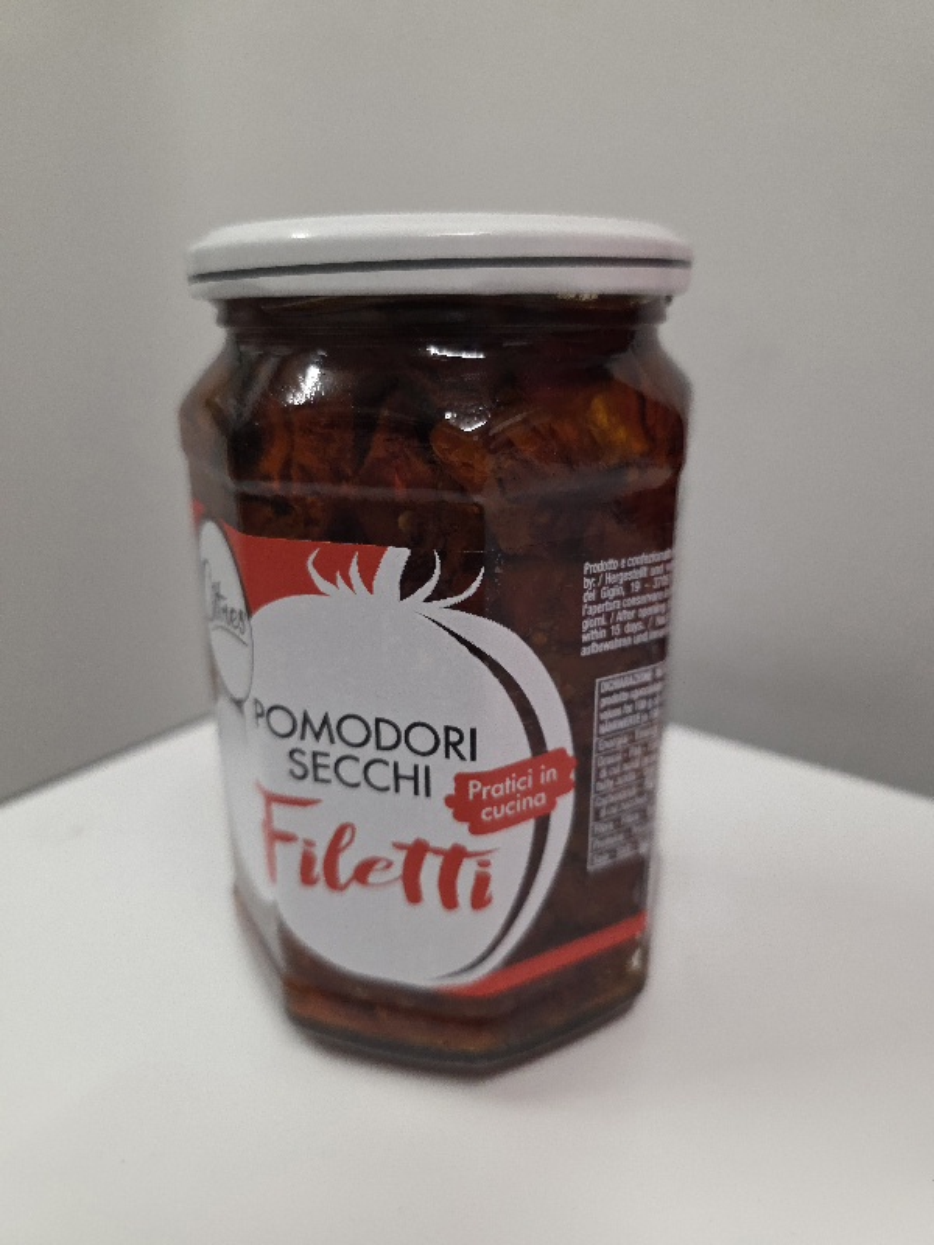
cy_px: 622
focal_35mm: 23
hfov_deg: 58.9
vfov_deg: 73.9
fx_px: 827
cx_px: 467
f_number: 1.7
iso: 400
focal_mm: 6.3
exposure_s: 1/101
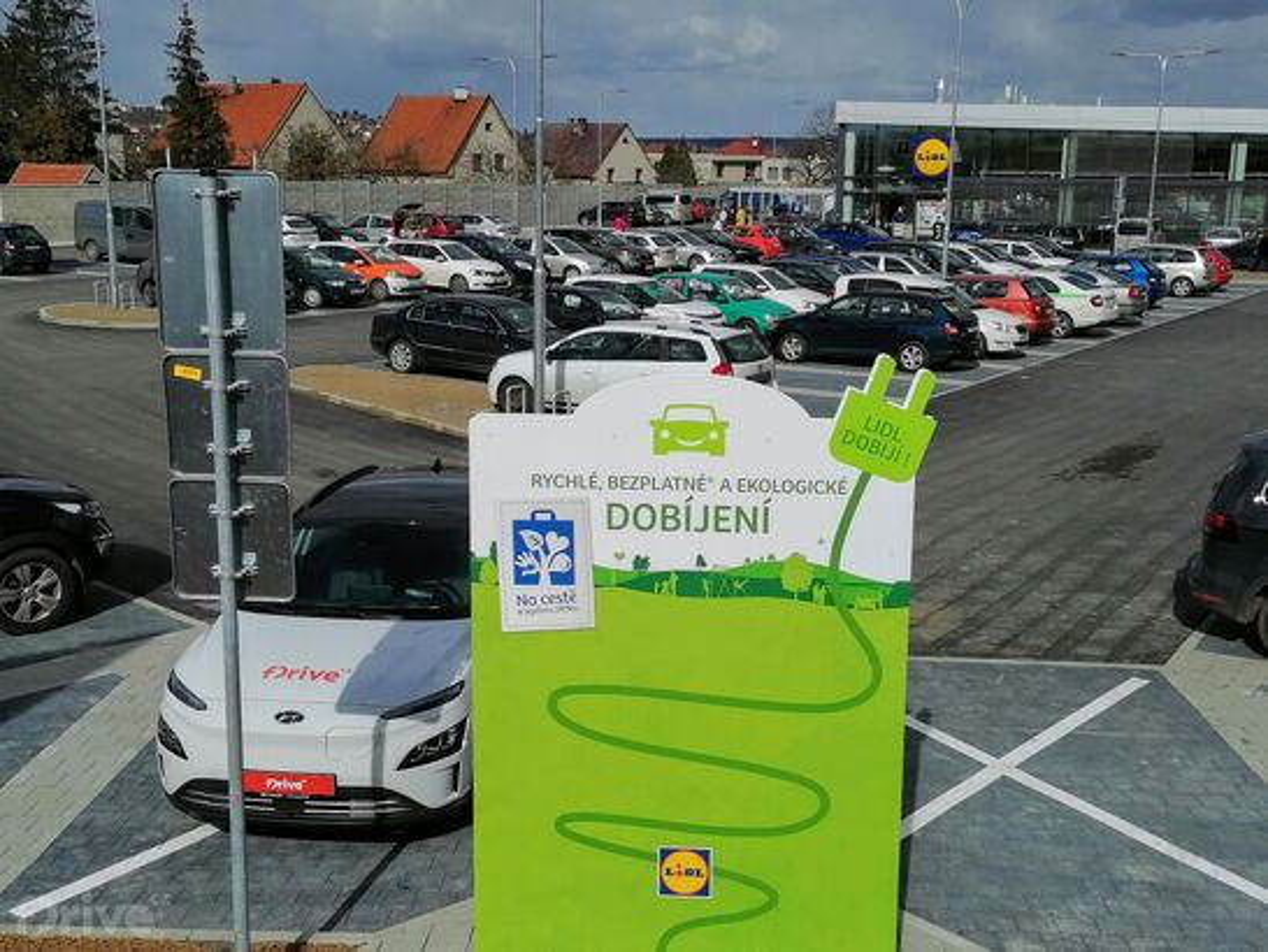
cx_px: 634
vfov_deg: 34.4
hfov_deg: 44.8
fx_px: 1539
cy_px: 476
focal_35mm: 42
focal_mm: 5.3
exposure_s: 1/4739
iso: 50
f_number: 1.8
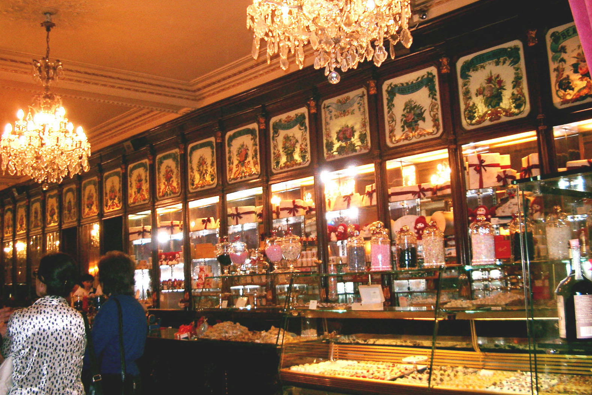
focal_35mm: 39
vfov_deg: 34.2
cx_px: 294
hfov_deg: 49.5
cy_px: 205
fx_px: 641
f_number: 2.6
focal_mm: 7.6
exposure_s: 1/60
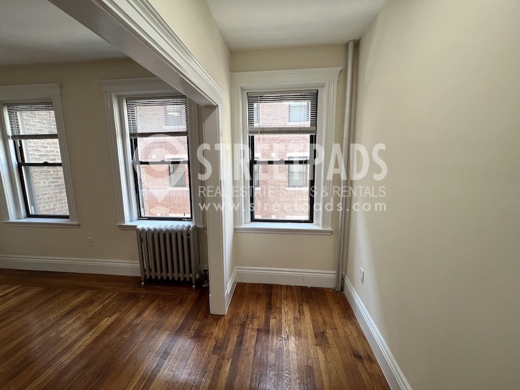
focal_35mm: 13
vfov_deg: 89.9
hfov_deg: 106.2
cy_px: 195
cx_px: 260
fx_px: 195
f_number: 1.8
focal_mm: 1.57
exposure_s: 1/120
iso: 80
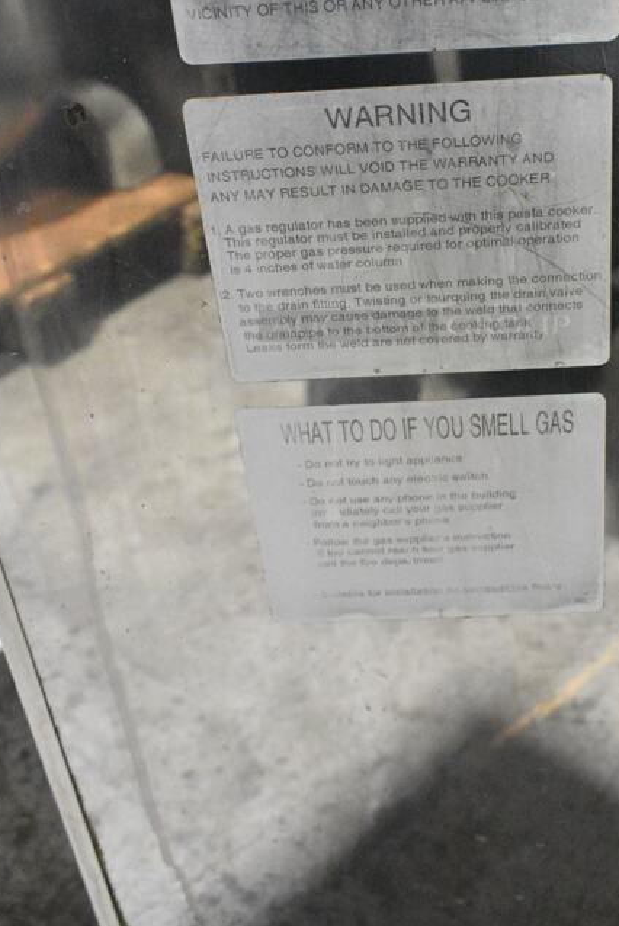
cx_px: 421
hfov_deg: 31.0
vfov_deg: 44.3
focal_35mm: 43
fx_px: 1107
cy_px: 265
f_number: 7.1
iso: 6400
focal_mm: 20
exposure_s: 1/125
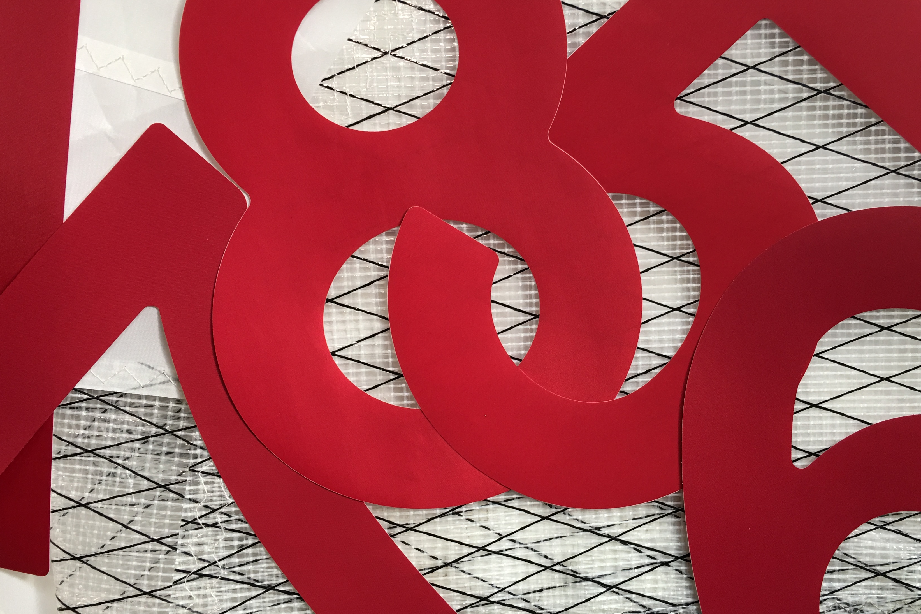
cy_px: 311
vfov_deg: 35.9
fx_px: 946
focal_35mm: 37
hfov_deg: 51.8
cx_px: 514
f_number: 2.2
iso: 25
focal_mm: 4.15
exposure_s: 1/33
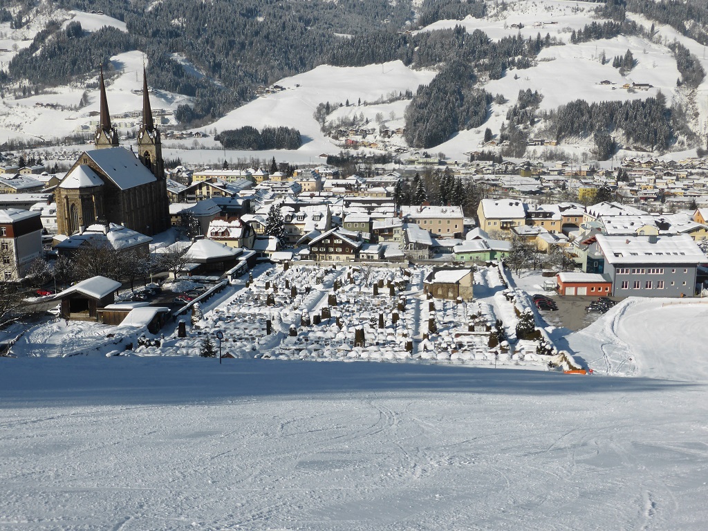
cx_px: 354
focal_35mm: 35
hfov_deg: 52.6
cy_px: 266
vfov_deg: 40.7
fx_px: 716
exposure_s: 1/2000
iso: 100
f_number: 4.5
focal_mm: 6.1
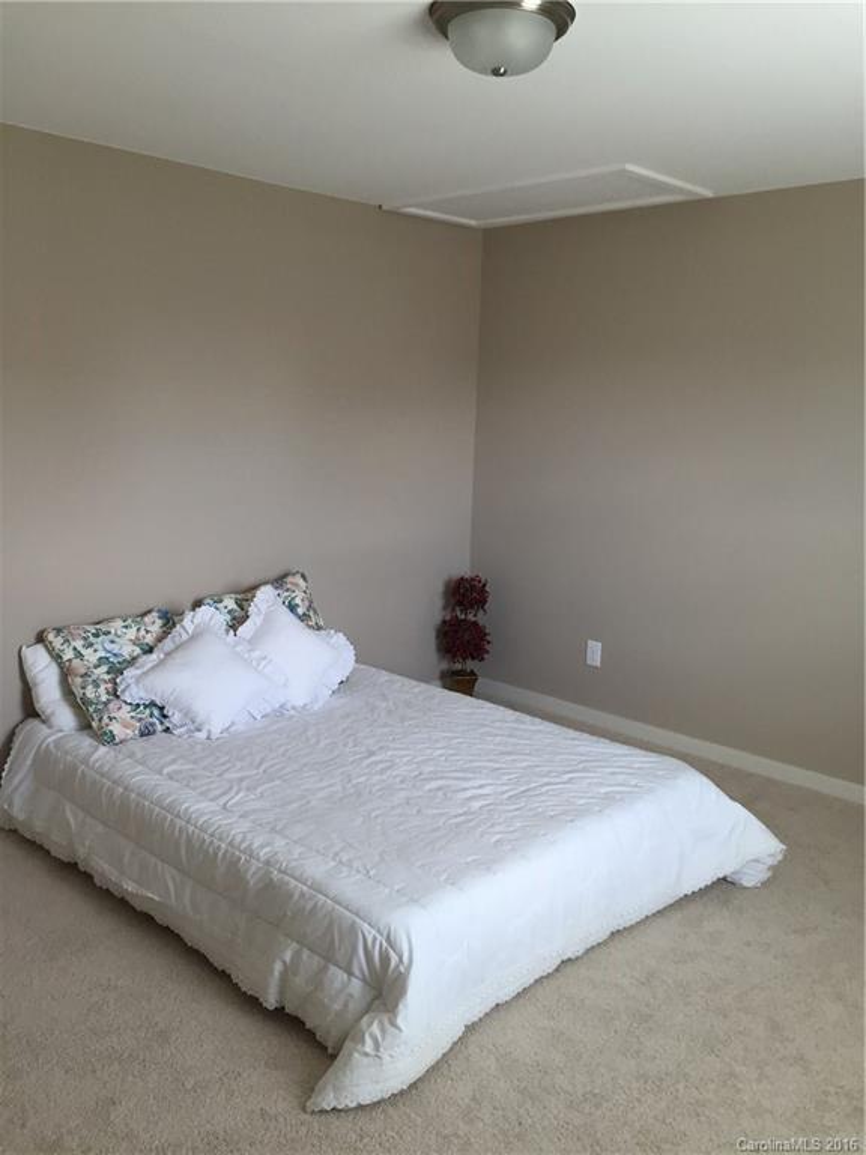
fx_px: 967
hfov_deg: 48.2
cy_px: 578
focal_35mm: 29
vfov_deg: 61.7
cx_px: 433
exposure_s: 1/30
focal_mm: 4.15
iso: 64
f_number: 2.2
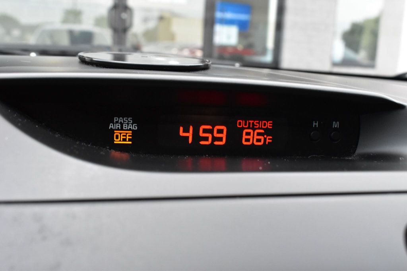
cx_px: 204
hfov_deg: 49.6
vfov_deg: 34.2
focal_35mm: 39
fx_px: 441
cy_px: 136
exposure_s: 1/160
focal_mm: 26
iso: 2500
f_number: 9
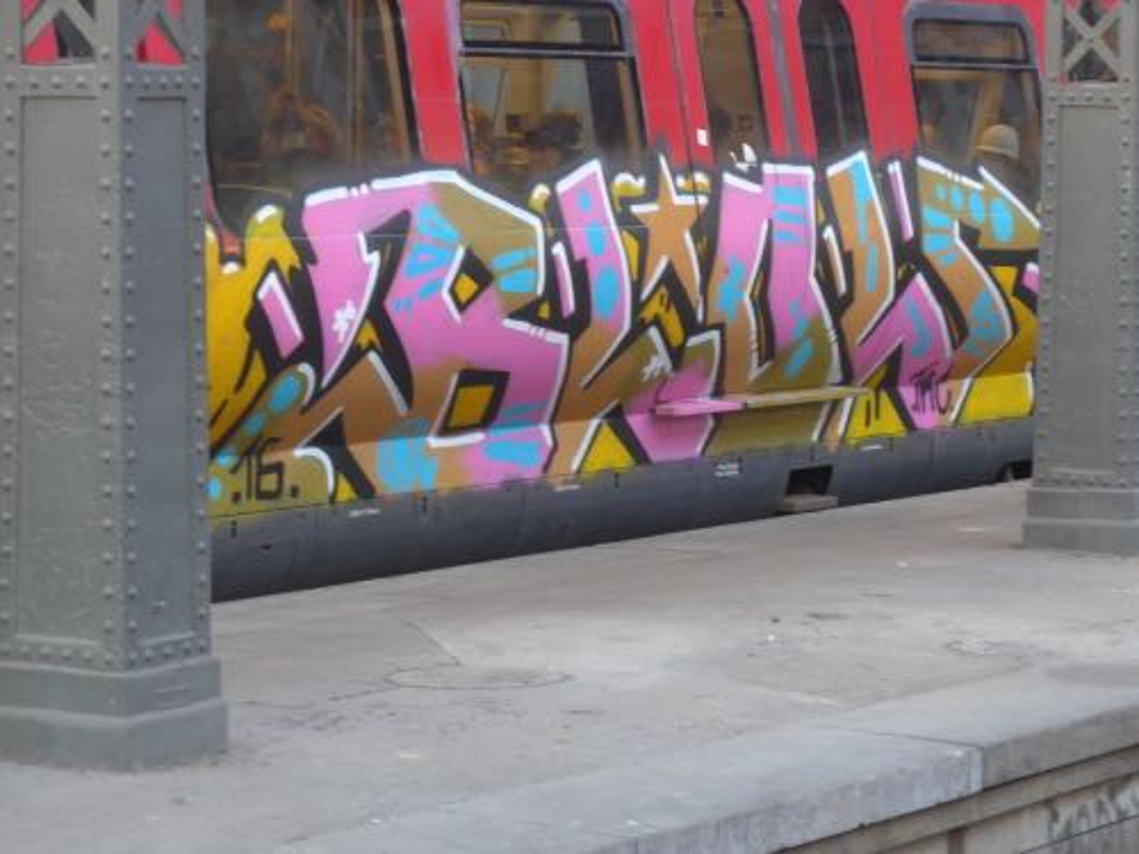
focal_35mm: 132
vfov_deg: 11.2
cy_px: 427
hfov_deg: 14.9
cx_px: 570
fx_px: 4343
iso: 400
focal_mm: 25.7
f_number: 5.3
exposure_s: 1/5
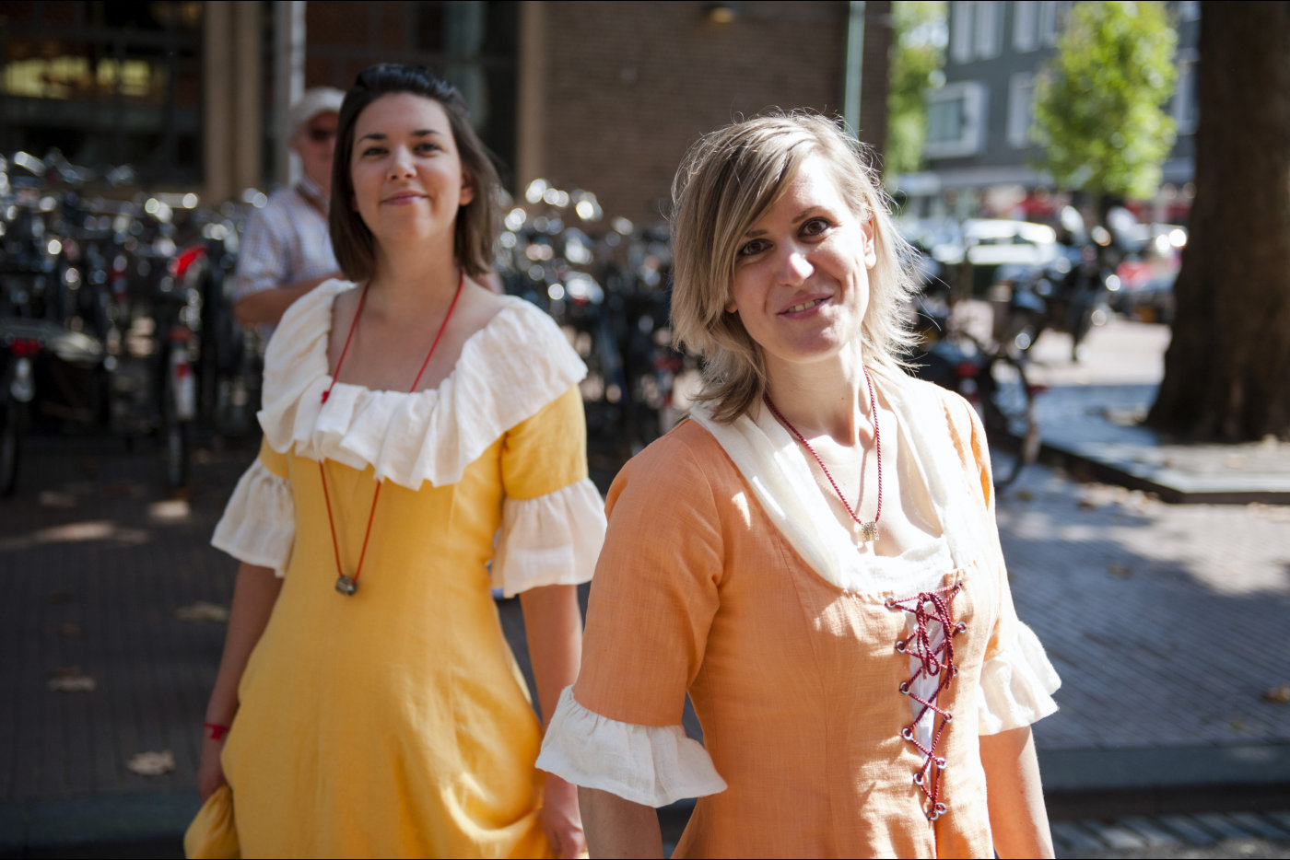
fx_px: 1864
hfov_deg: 38.2
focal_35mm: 52
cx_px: 645
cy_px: 430
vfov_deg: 26.0
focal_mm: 52
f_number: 2.8
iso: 500
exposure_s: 1/2000
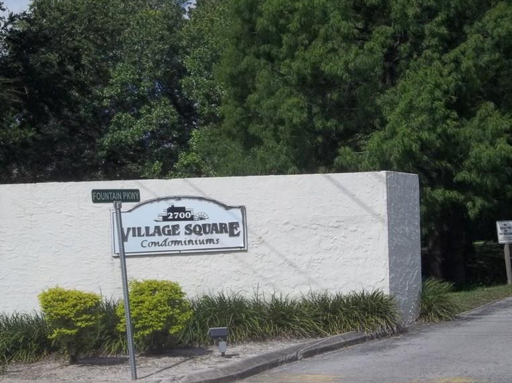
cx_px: 226
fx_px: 1212
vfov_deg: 18.0
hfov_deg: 23.8
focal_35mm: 82
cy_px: 224
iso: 64
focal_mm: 11
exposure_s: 1/125
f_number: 12.5
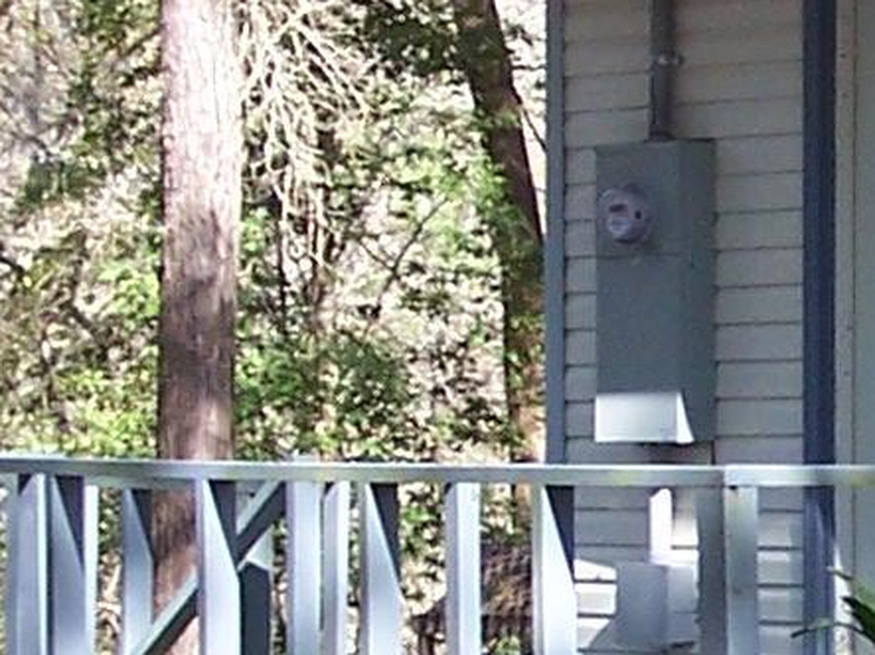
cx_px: 1150
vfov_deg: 6.7
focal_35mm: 221
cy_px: 452
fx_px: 5585
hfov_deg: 8.8
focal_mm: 6.3
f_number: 2.8
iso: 80
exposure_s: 1/160
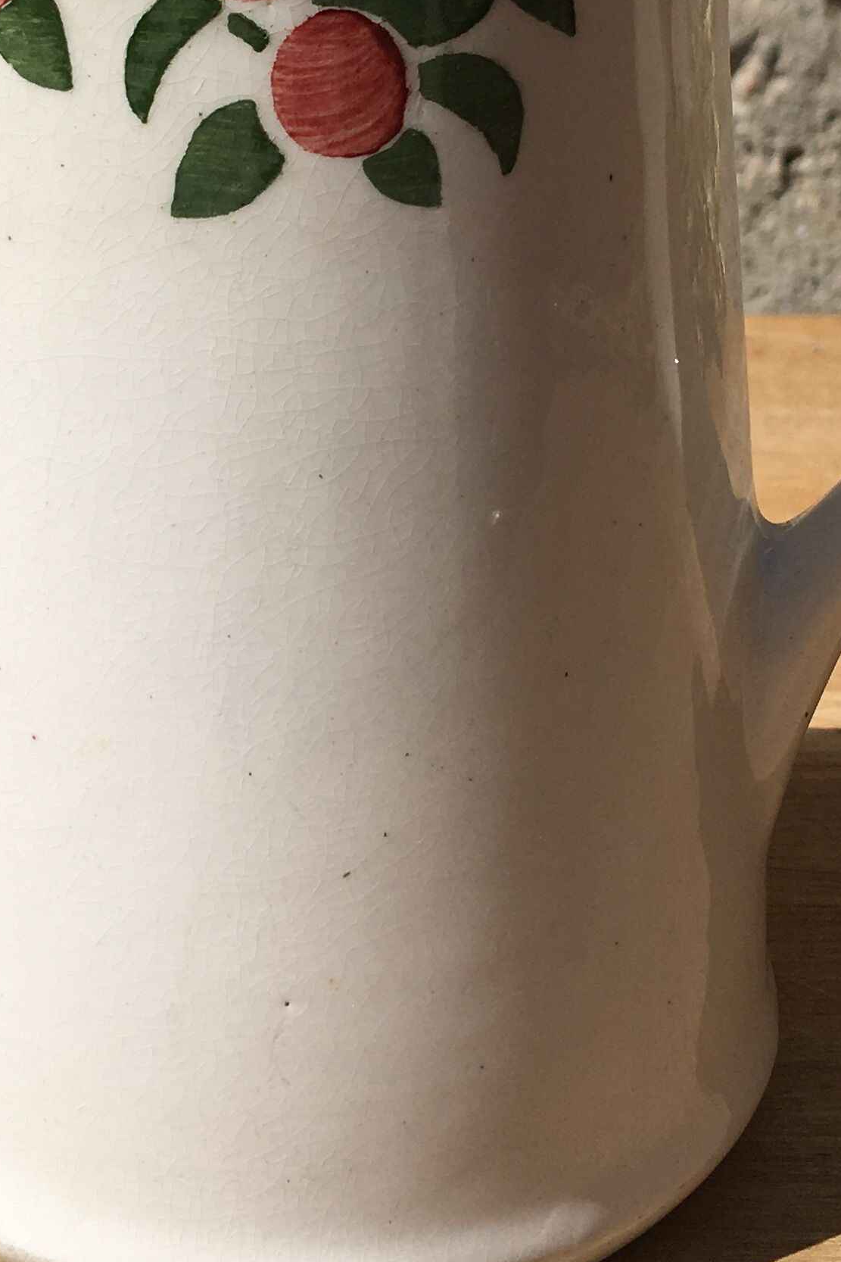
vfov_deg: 27.3
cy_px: 286
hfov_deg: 18.7
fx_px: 2557
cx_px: 382
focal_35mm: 73
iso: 25
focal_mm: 4.15
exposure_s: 1/3344
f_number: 2.2
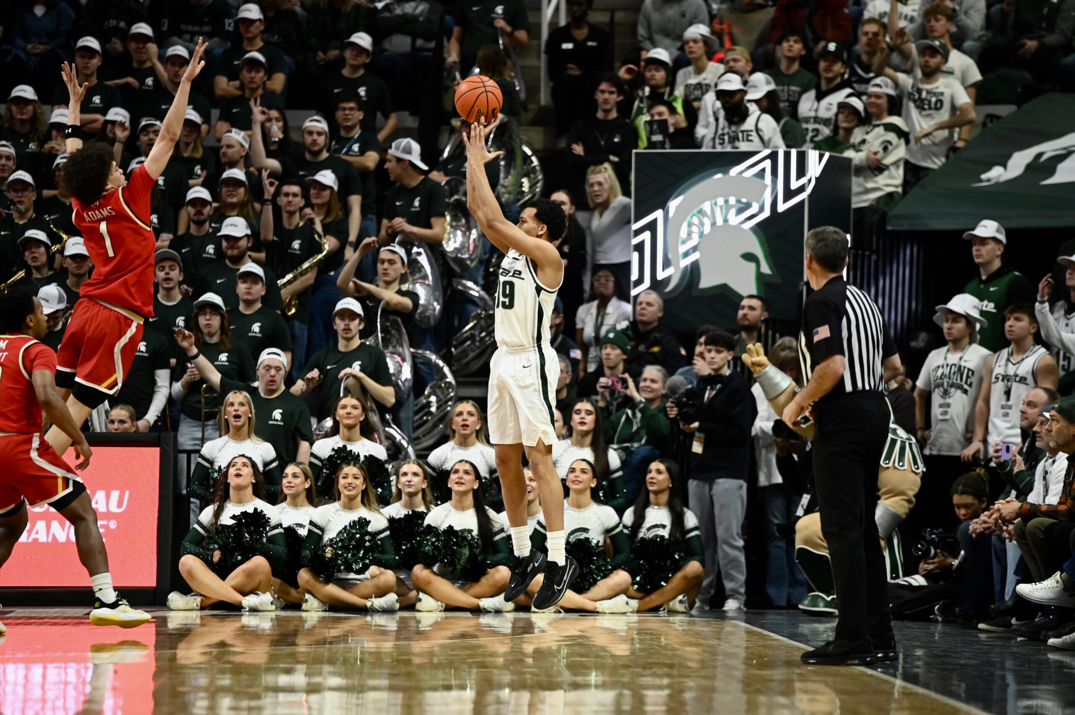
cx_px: 538
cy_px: 358
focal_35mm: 195
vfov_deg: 7.0
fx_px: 5819
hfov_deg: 10.6
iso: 4000
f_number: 2.8
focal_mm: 195
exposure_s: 1/2000
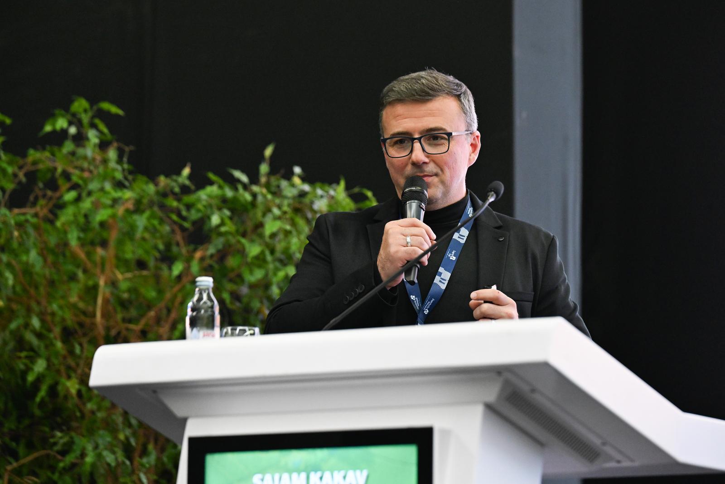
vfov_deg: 6.9
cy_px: 242
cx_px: 362
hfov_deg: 10.3
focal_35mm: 200
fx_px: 4028
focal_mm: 200
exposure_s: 1/200
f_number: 4.5
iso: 3200
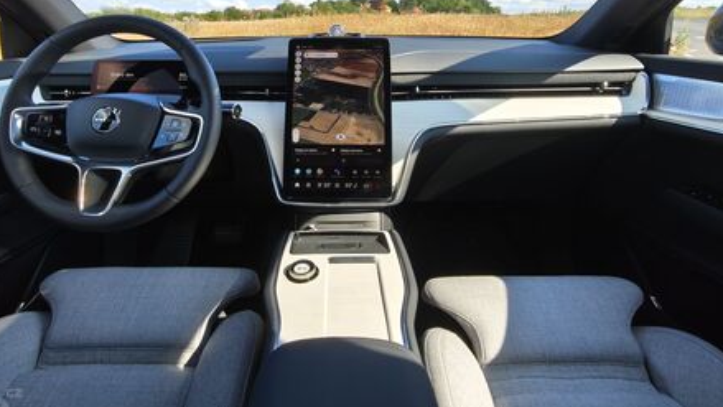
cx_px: 336
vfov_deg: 55.3
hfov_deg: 89.4
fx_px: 364
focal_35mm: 19
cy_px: 97
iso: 200
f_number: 2.2
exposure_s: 1/100
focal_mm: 2.13
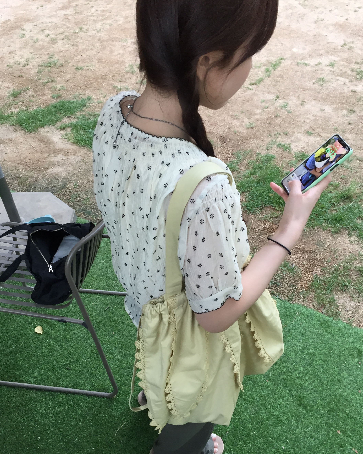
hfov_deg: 42.2
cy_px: 261
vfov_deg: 51.3
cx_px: 180
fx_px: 470
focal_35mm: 35
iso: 32
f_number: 2.2
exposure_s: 1/30
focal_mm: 4.15
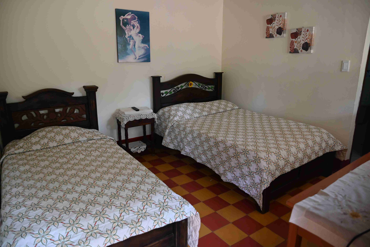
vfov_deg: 53.1
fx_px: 247
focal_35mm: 24
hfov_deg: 73.7
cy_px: 124
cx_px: 185
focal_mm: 24
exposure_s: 1/125
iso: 1100
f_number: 2.8
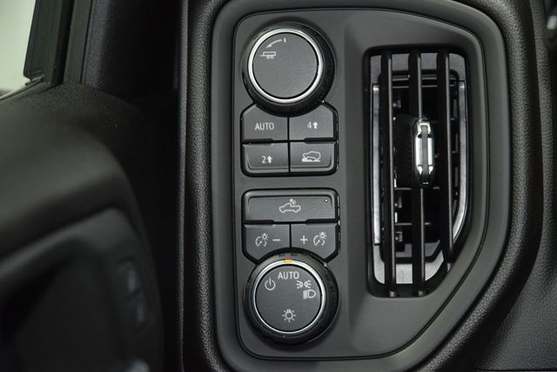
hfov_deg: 19.5
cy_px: 186
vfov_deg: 13.0
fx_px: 1625
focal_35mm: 105
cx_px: 278
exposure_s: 1/30
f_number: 4.5
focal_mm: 70
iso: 1600
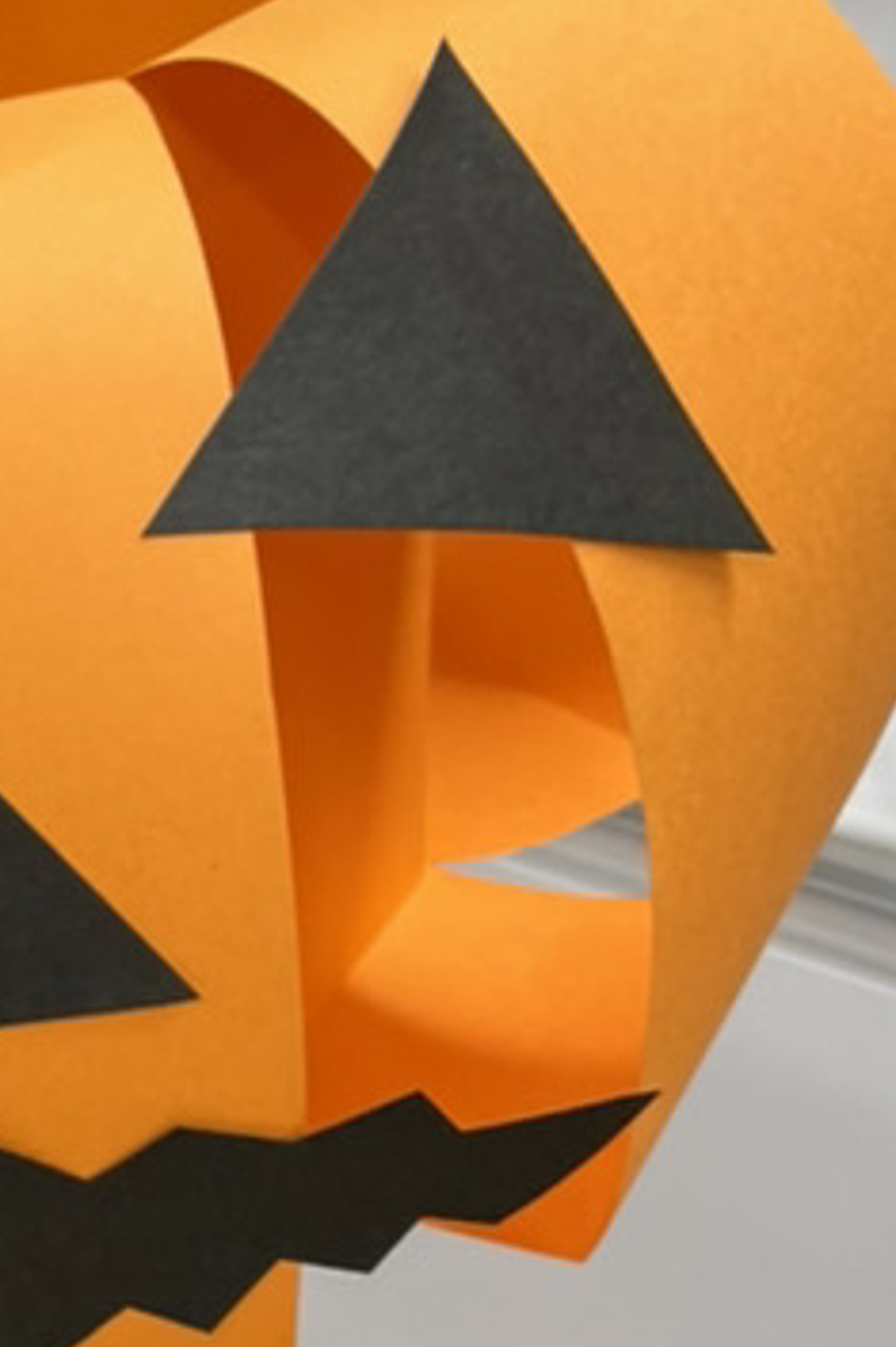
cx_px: -568
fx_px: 3438
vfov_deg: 22.1
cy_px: 809
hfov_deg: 13.7
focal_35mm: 92
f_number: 1.6
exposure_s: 1/120
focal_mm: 4.2
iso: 80
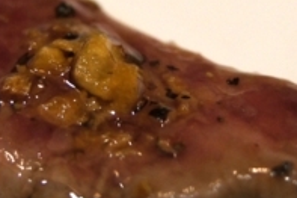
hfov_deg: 8.0
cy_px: 79
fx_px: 2110
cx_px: 104
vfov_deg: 5.4
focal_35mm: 256
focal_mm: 56
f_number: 5.6
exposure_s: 1/100
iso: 800
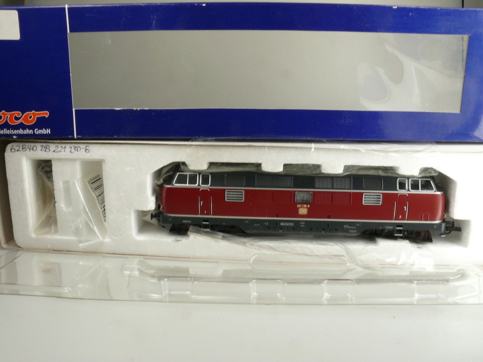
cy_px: 181
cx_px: 242
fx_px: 488
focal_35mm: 35
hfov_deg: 52.6
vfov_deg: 40.7
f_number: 11
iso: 100
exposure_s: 1/8
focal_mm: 7.4
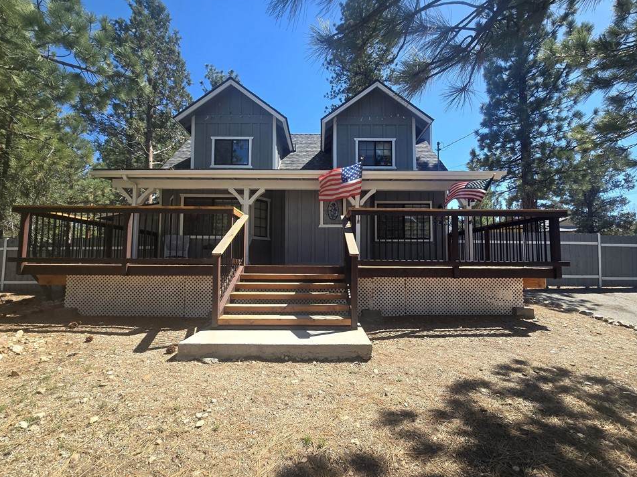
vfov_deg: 85.6
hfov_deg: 102.1
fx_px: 258
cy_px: 246
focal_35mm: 14
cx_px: 319
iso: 50
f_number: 2.2
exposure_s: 1/1123
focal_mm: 2.2
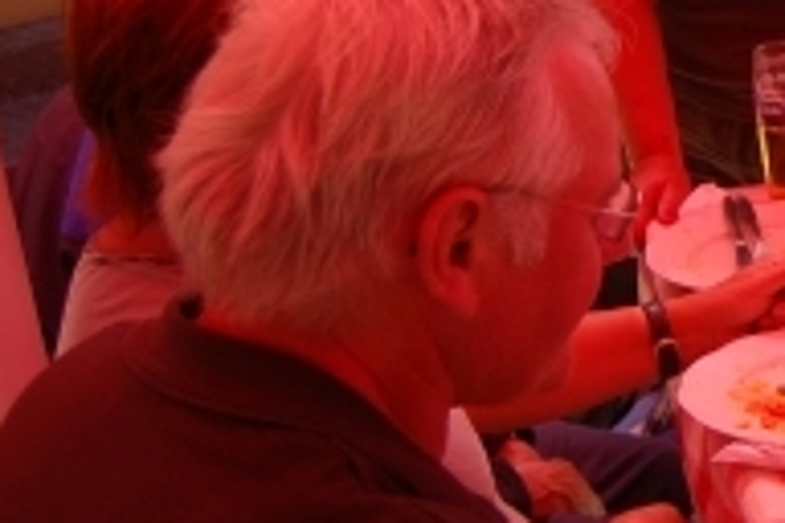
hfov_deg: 17.6
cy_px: 147
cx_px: 1079
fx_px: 2345
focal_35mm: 108
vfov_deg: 12.7
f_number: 3.8
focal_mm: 23
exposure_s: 1/800
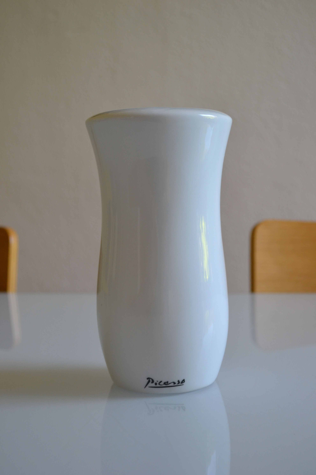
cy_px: 238
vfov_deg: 35.1
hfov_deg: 23.8
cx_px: 158
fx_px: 750
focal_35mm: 57
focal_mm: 38
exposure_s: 1/50
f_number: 5
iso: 400
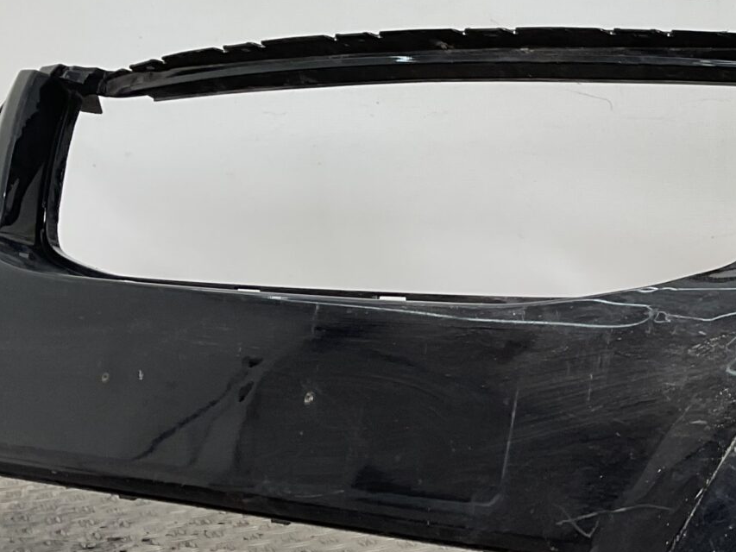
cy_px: 251
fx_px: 1850
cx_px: 910
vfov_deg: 17.0
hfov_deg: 20.8
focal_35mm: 87
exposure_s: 1/217
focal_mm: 3
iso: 16
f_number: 1.8
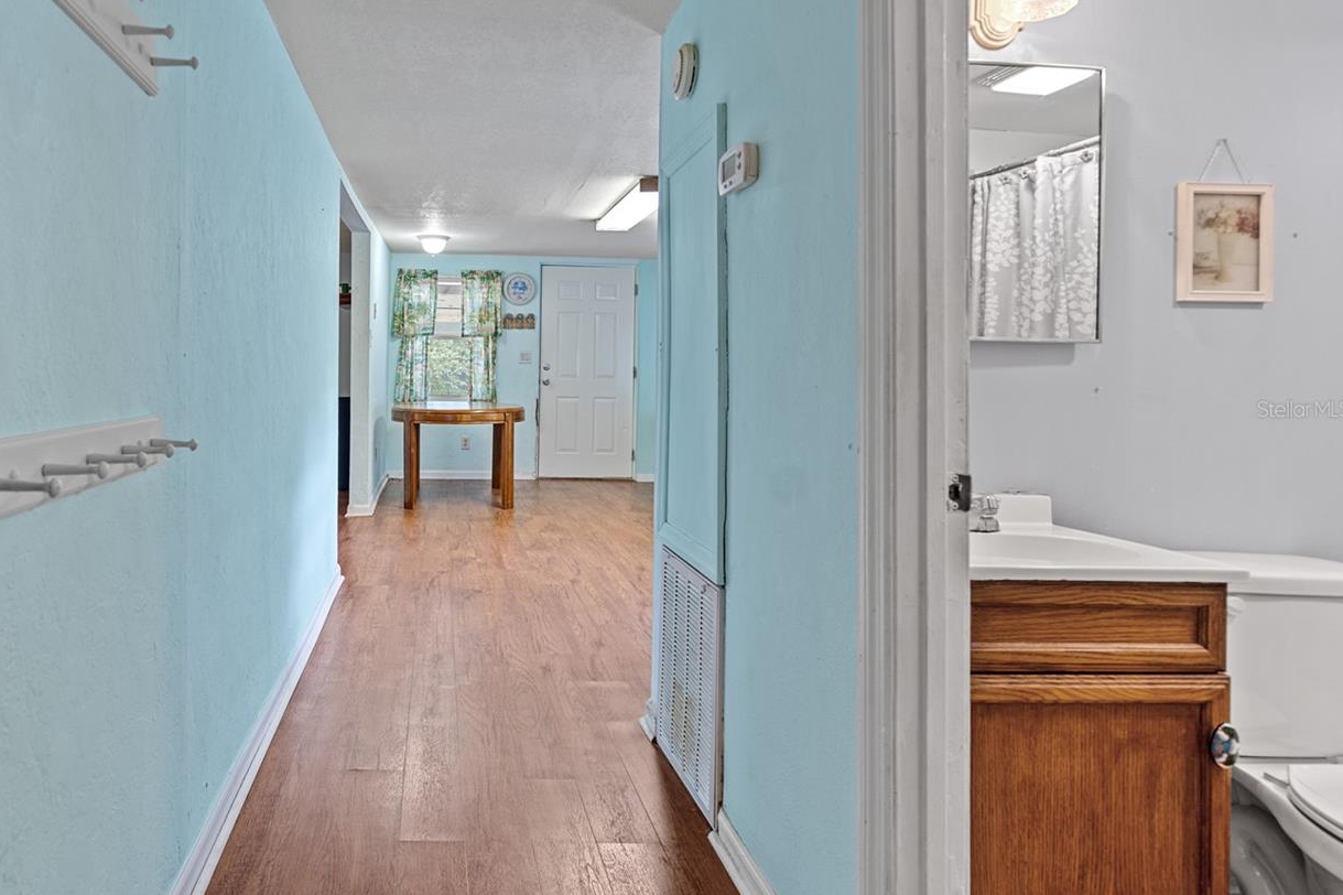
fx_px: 783
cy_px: 409
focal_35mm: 21
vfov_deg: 59.4
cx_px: 474
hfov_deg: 79.2
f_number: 4
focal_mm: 16
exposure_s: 1/1.67
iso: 250
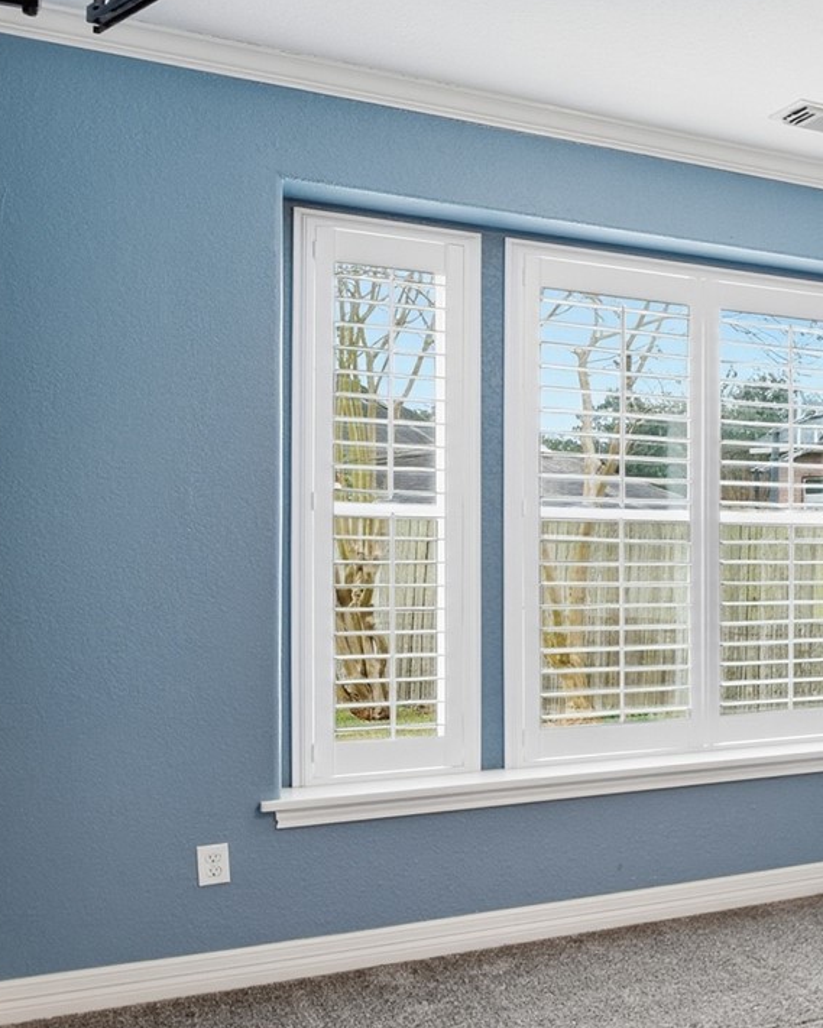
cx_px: 1433
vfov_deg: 42.8
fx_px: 1309
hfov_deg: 22.6
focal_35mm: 43
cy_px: 571
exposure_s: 1/13
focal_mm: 15
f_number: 8
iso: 160
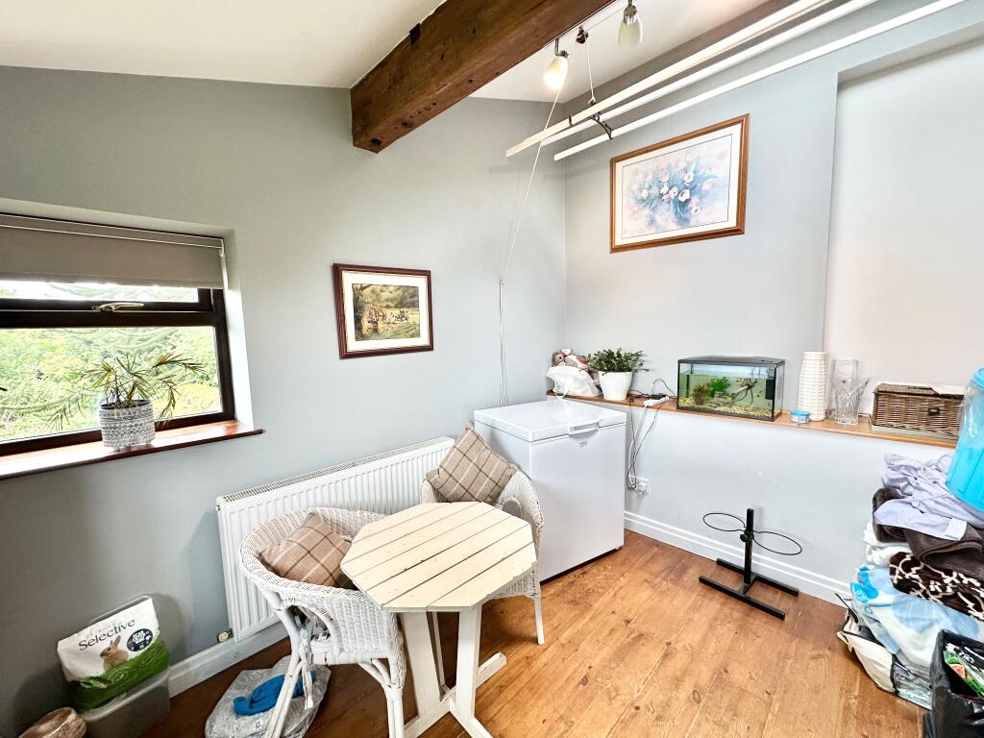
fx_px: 398
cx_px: 492
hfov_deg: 102.1
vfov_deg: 85.7
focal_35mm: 14
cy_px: 369
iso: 80
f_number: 2.2
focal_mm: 2.22
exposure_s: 1/100
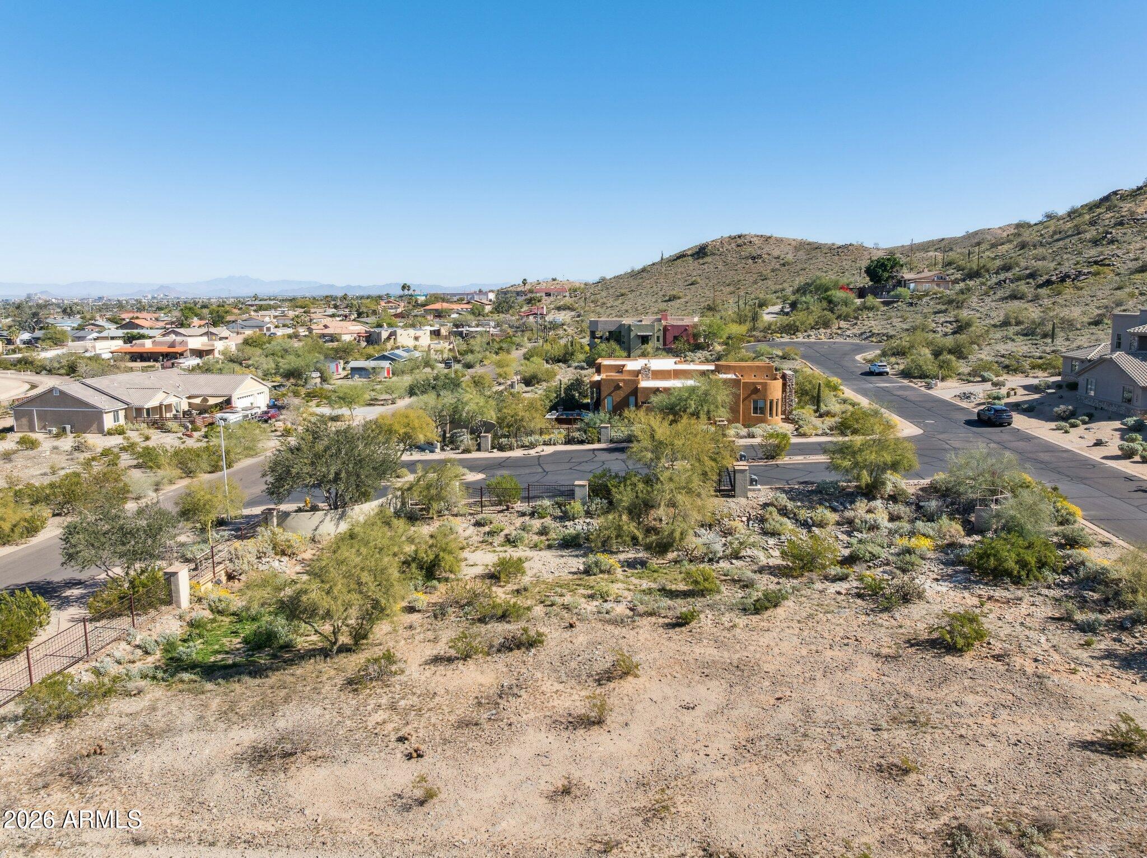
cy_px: 429
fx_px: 795
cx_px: 574
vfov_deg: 56.8
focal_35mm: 24
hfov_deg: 71.6
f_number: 5.6
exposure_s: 1/640
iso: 100
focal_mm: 12.3
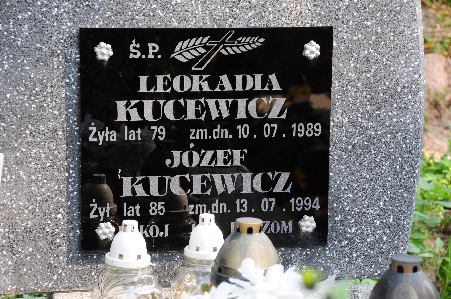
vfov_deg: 11.4
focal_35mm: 120
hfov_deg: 17.1
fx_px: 1501
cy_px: 150
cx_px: 226
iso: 250
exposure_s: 1/100
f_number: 7.1
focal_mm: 80
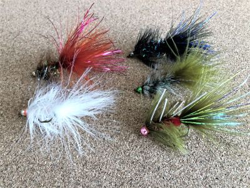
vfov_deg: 49.7
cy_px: 94
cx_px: 125
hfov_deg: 63.4
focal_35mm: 28
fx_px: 202
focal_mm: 3.99
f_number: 1.8
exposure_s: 1/13
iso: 100
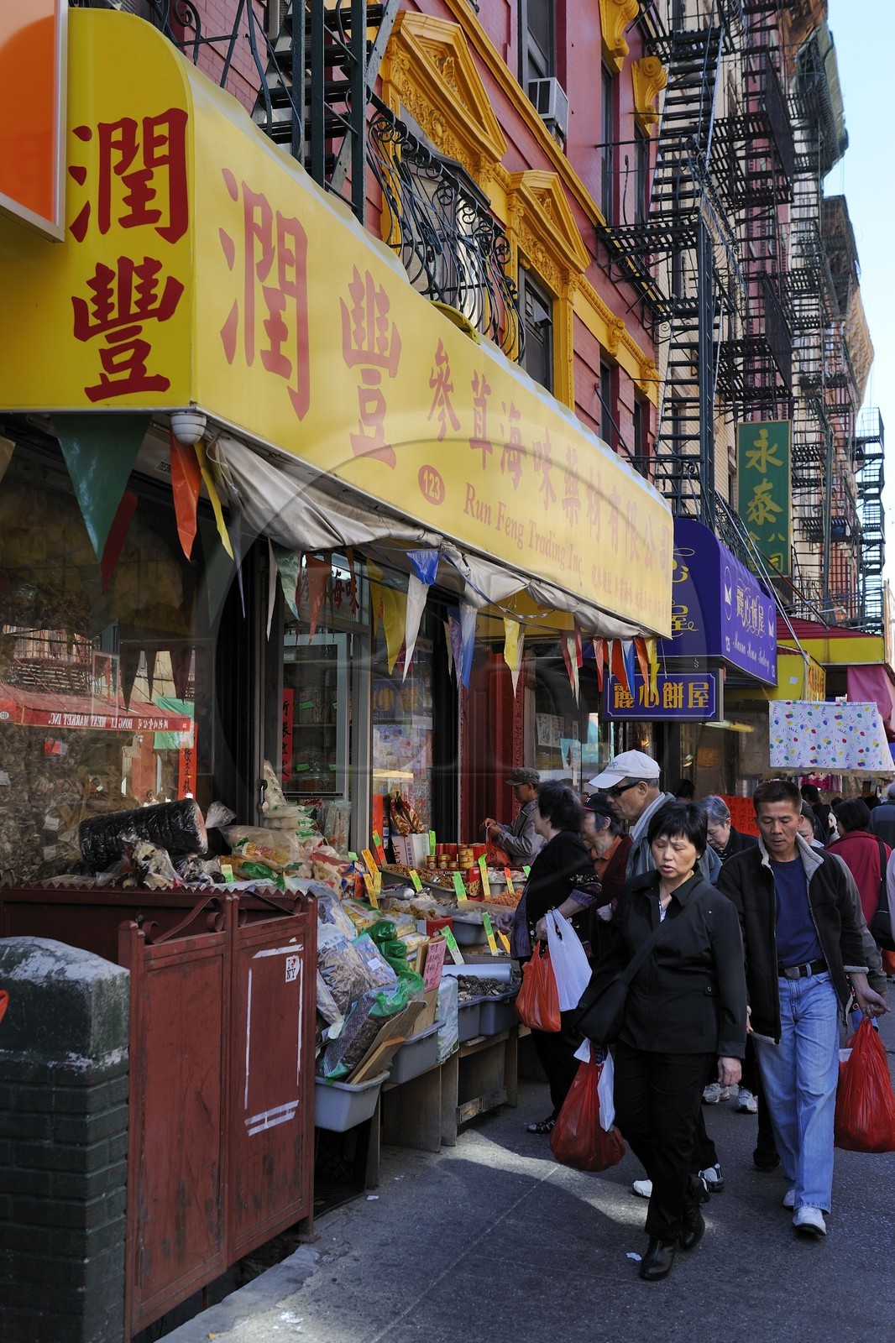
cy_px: 672
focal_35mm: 40
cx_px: 448
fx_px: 1492
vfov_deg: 48.5
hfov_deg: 33.4
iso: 200
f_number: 5
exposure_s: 1/200
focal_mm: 40
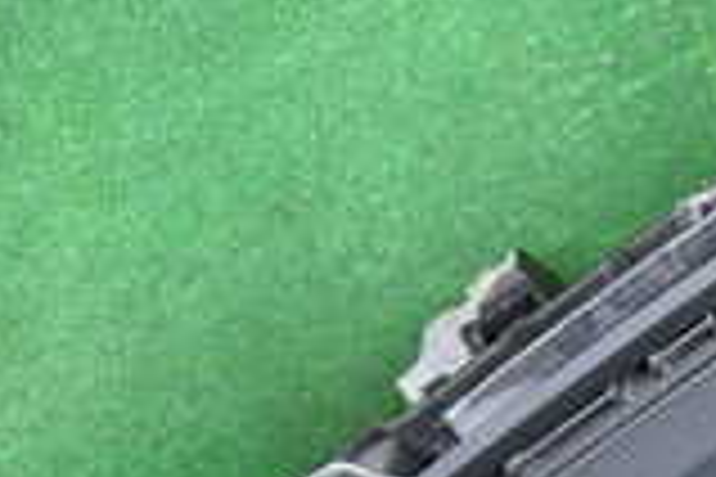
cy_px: 360
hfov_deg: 19.2
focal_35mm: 98
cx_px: 941
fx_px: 1949
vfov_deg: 13.9
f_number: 2
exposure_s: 1/60
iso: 160
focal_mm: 4.5
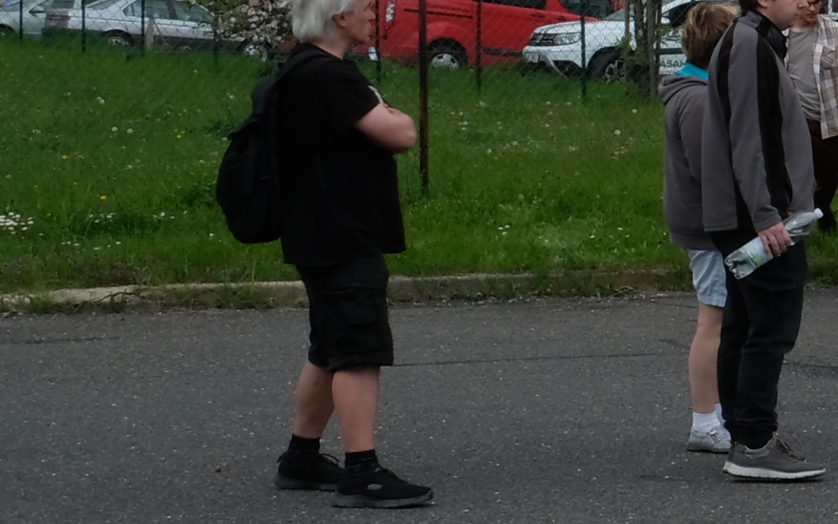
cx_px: 1774
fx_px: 3380
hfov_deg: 12.2
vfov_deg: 8.8
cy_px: 104
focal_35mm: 148
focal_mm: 21.4
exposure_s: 1/80
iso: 200
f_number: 18
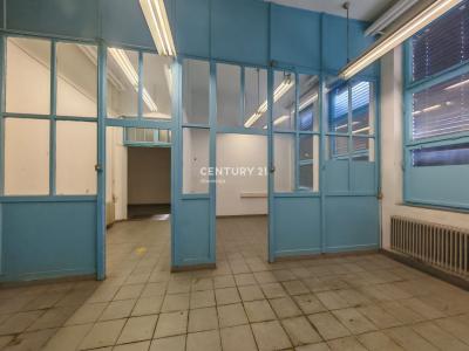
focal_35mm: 13
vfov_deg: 89.9
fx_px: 176
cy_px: 176
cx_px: 234
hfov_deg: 106.2
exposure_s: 1/100
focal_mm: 1.82
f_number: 2
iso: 80
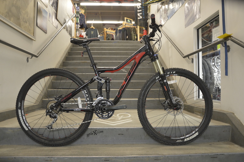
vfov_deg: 47.9
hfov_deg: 67.4
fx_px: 183
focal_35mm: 27
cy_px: 81
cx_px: 122
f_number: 3.5
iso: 800
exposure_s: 1/25
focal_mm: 18
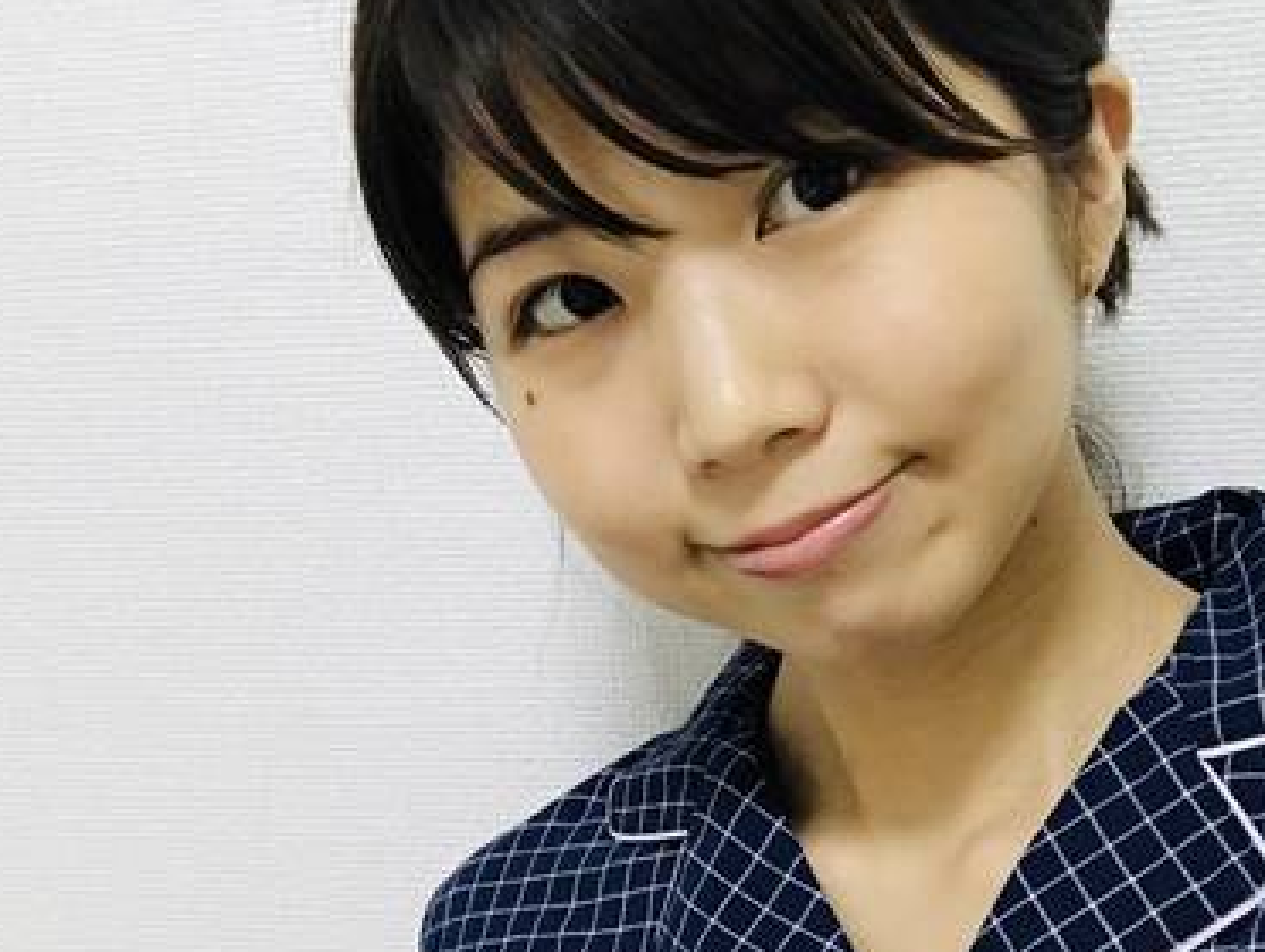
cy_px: 733
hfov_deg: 34.9
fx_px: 2013
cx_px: 656
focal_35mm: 55
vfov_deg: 26.2
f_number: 2.2
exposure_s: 1/30
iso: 160
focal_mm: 2.87
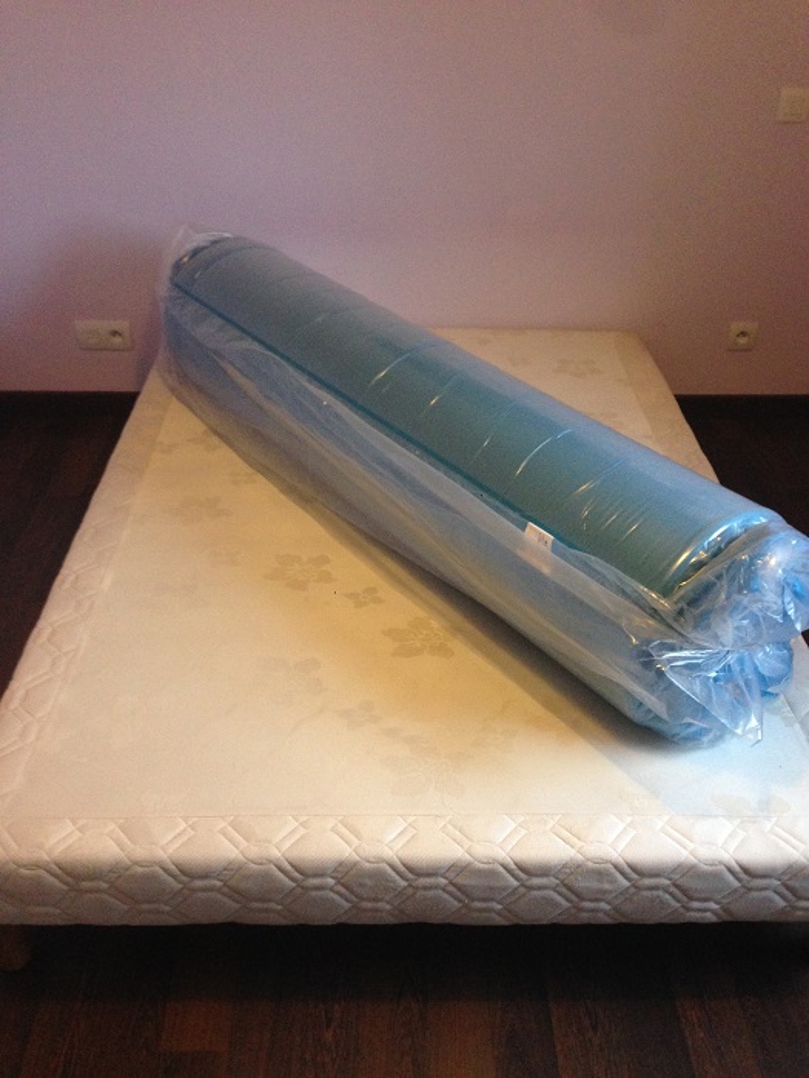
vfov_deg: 55.4
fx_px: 1028
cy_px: 539
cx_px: 404
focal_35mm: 33
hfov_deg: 42.9
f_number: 2.4
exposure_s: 1/20
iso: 250
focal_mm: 4.12
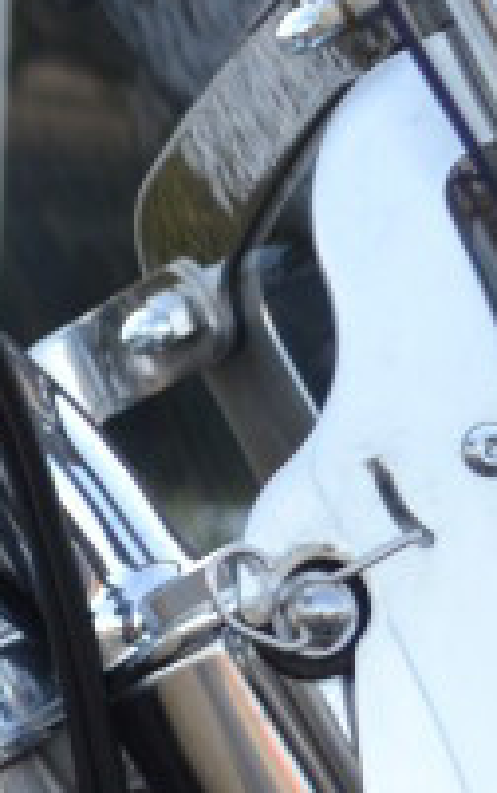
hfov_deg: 3.7
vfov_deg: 6.0
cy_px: 612
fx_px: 7504
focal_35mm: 347
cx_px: -749
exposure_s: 1/125
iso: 160
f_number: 5.6
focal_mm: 38
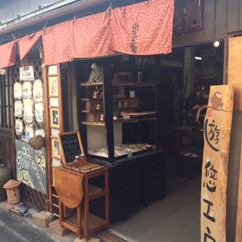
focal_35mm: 35
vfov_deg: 47.2
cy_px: 119
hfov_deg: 47.2
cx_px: 121
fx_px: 277
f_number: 2.2
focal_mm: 4.15
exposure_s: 1/366
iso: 32
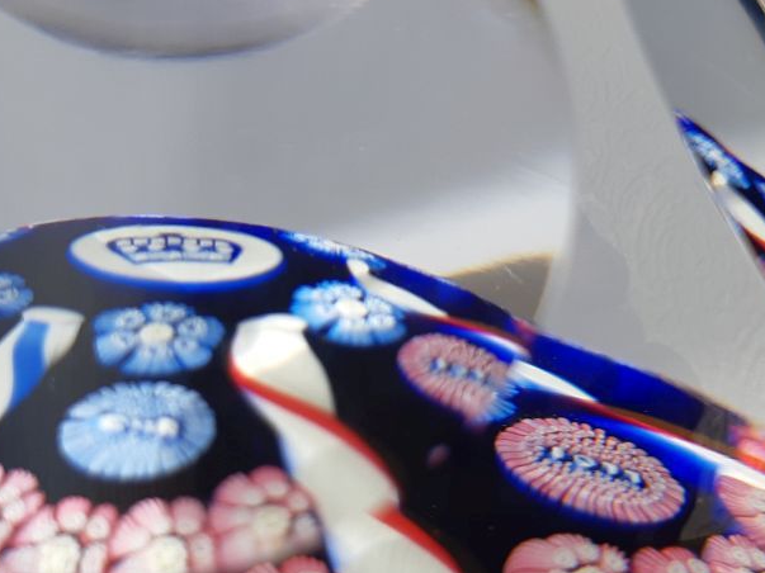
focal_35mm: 69
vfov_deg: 21.2
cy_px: 375
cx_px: 288
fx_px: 1525
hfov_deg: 28.1
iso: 40
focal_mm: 3.93
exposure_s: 1/1493
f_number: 1.7
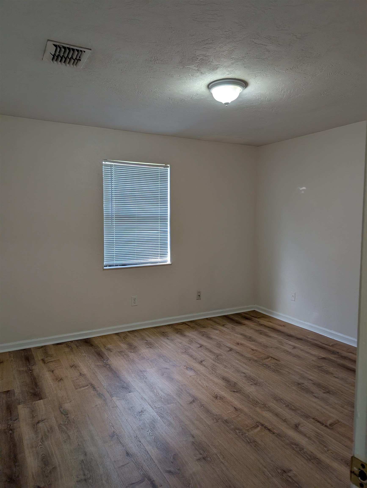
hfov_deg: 56.9
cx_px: 184
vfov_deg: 71.5
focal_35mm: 24
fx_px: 339
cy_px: 244
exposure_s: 1/120
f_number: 1.68
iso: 54
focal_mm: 6.9
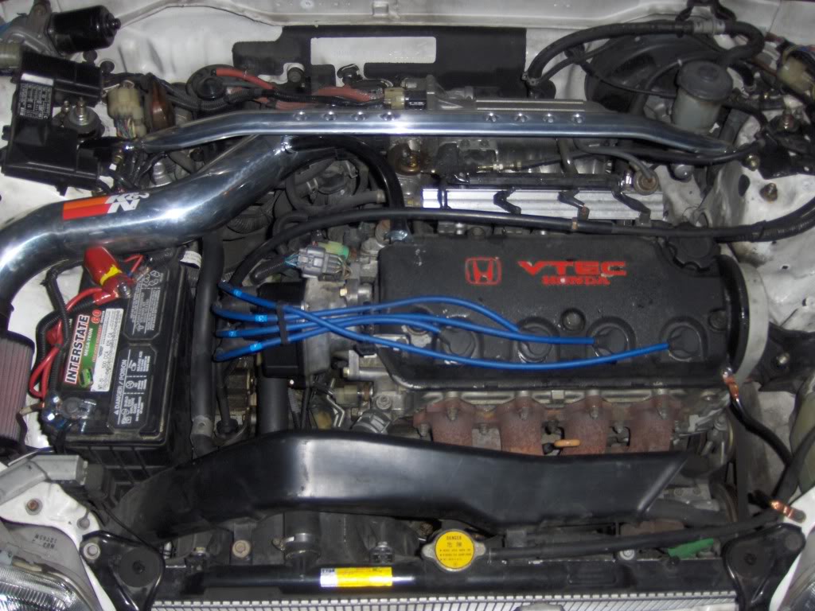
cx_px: 408
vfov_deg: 40.7
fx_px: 824
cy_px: 306
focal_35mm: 35
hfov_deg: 52.6
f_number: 2.8
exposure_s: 1/60
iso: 100
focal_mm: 7.5
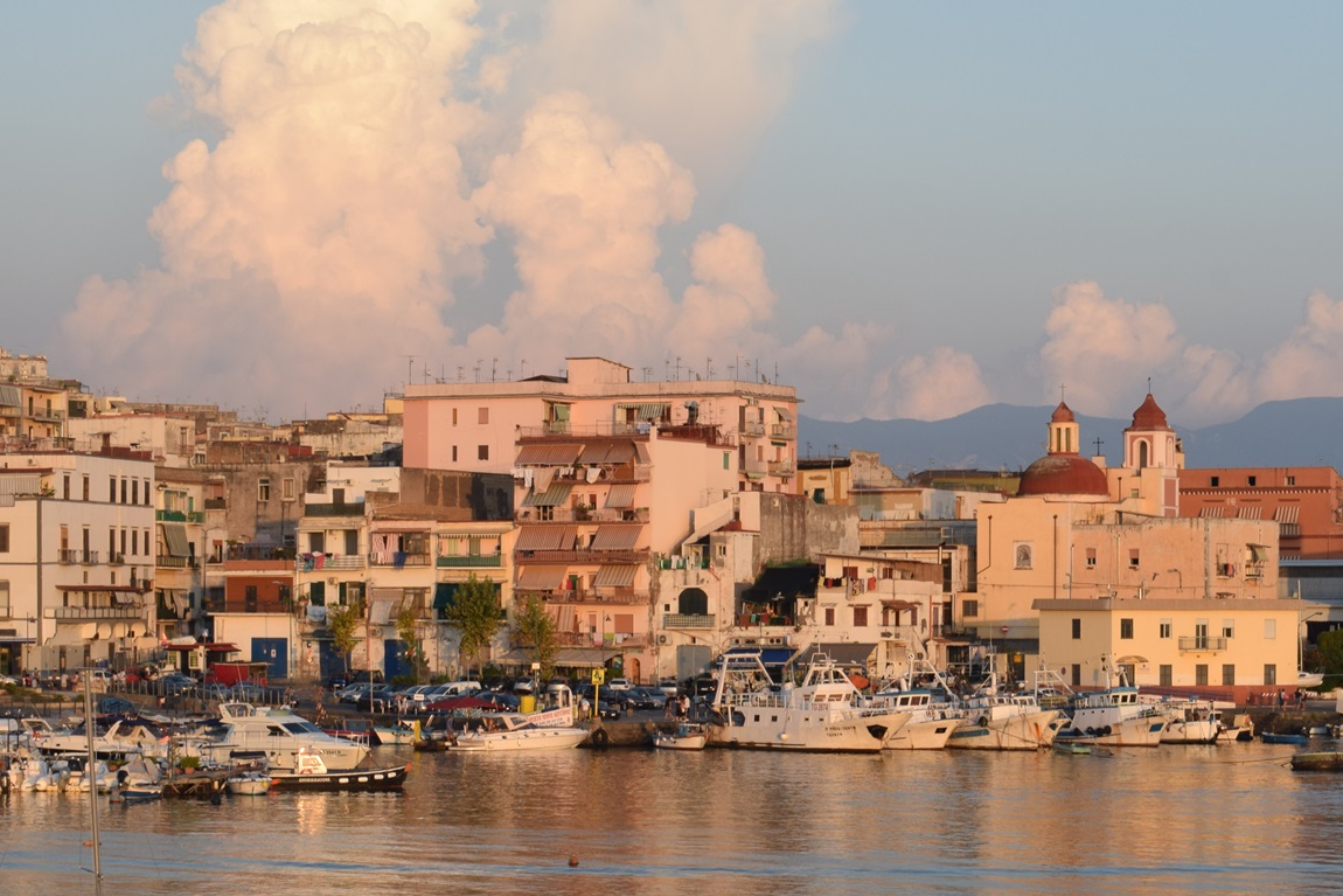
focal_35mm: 108
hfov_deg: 18.9
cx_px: 721
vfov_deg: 12.7
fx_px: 4029
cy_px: 635
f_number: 13
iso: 200
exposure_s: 1/80
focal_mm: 46
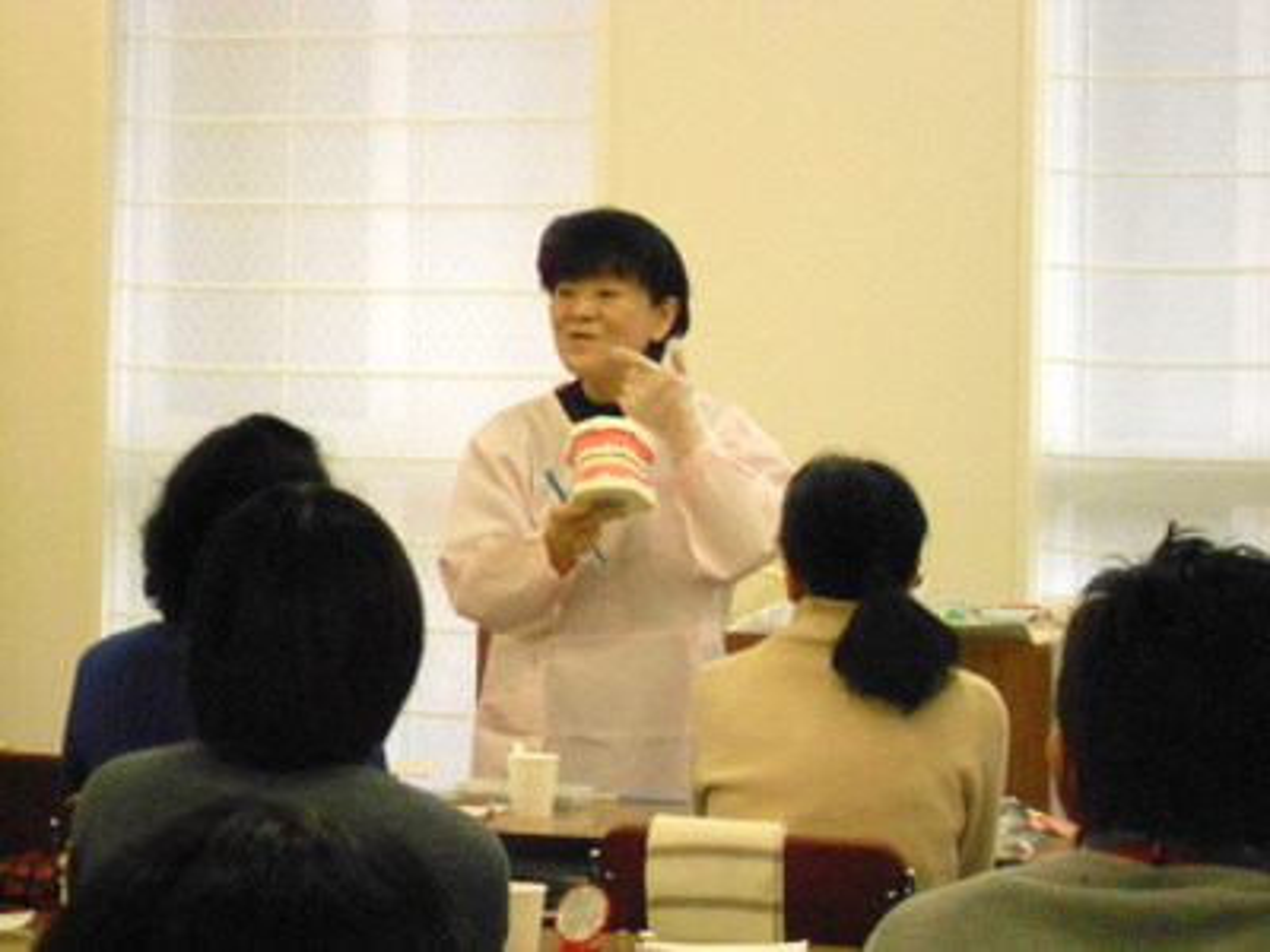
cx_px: 635
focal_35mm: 130
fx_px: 4769
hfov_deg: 15.2
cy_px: 476
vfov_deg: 11.4
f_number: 6.5
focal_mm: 23
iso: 800
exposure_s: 1/60
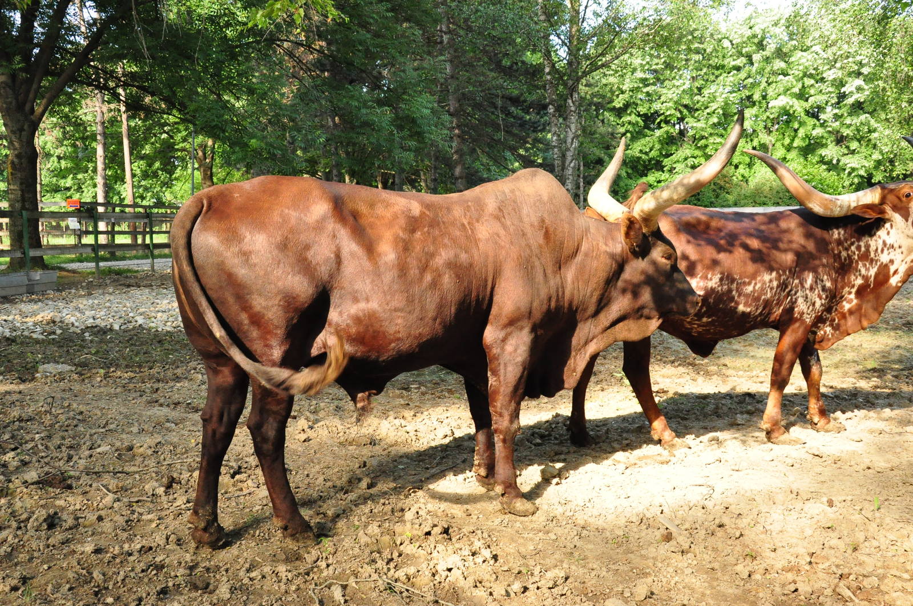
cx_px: 456
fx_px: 950
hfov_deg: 51.3
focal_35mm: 38
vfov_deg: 35.4
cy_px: 303
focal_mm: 25
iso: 2500
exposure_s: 1/400
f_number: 10
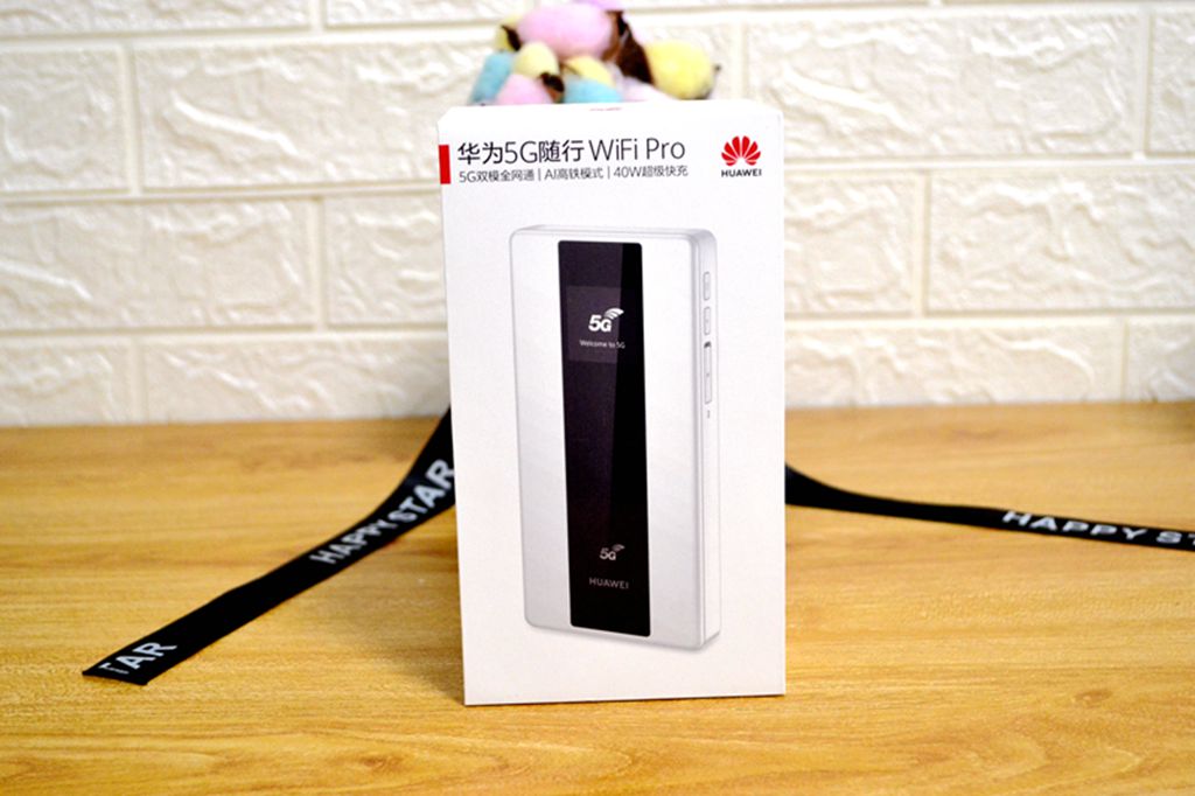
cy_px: 398
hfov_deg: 38.9
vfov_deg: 26.5
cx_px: 598
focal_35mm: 51
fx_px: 1692
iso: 1000
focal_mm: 34
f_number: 5
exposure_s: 1/60
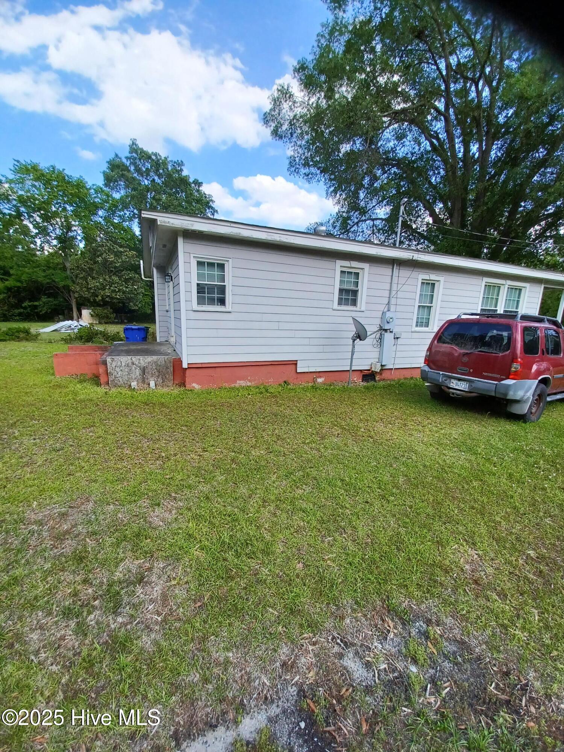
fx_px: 282
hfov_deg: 89.9
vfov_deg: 106.2
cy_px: 376
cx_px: 282
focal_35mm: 13
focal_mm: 1.42
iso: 40
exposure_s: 1/611
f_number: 2.2
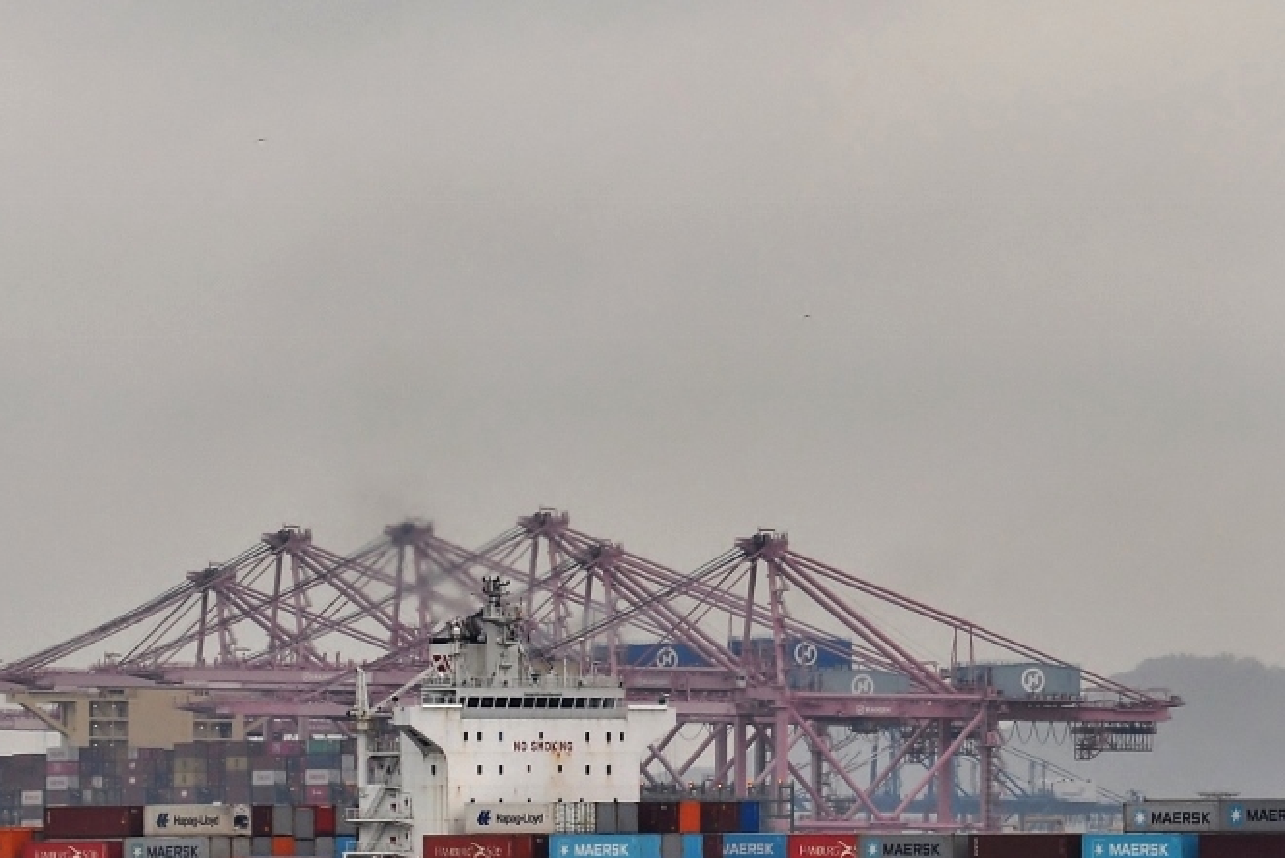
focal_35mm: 303
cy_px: 822
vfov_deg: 4.5
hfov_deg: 6.8
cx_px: 1030
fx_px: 10818
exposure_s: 1/250
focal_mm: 105
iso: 200
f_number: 8
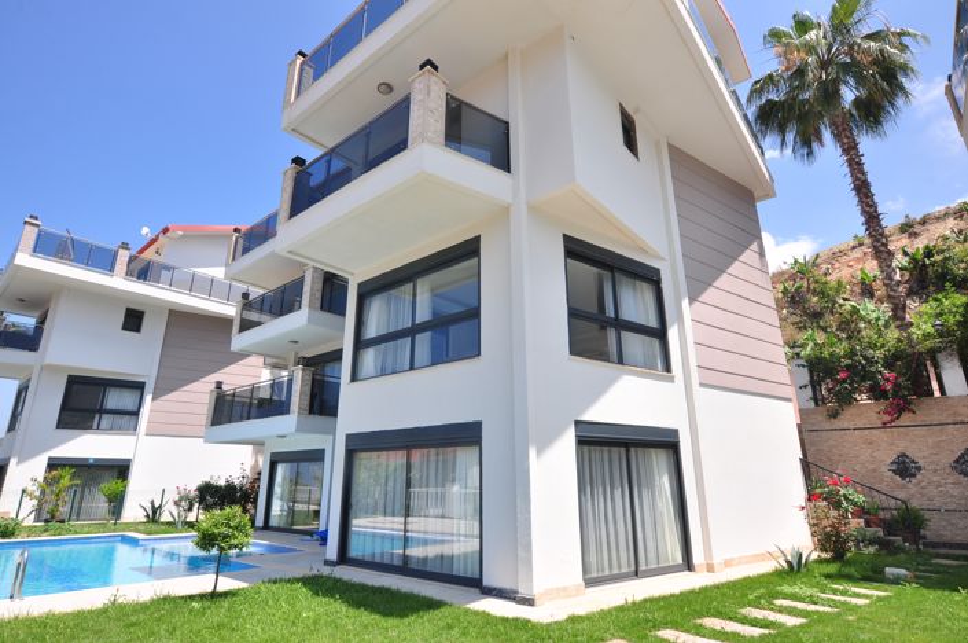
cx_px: 484
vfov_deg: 67.2
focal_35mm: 18
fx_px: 483
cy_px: 322
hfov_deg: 90.1
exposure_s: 1/100
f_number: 13
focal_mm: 12
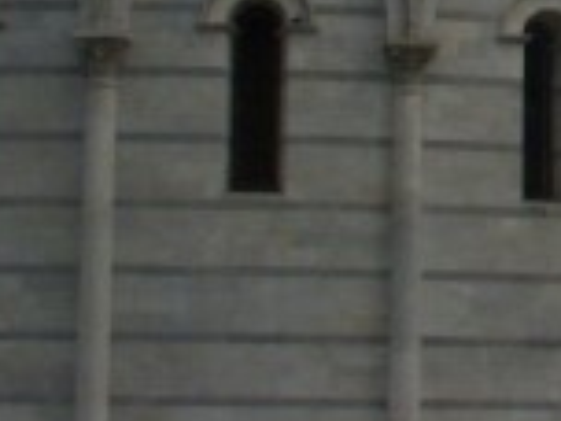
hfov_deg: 9.3
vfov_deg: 7.1
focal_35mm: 200
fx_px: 3241
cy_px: -499
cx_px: 1137
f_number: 6.6
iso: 100
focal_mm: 6.3
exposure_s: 1/640
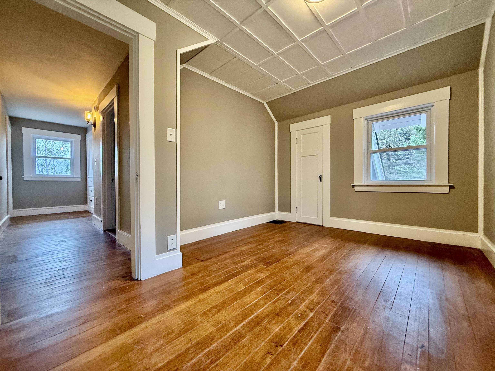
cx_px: 248
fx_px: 200
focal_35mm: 14
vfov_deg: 85.7
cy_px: 186
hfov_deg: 102.1
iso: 400
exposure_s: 1/60
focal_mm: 2.22
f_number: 2.2
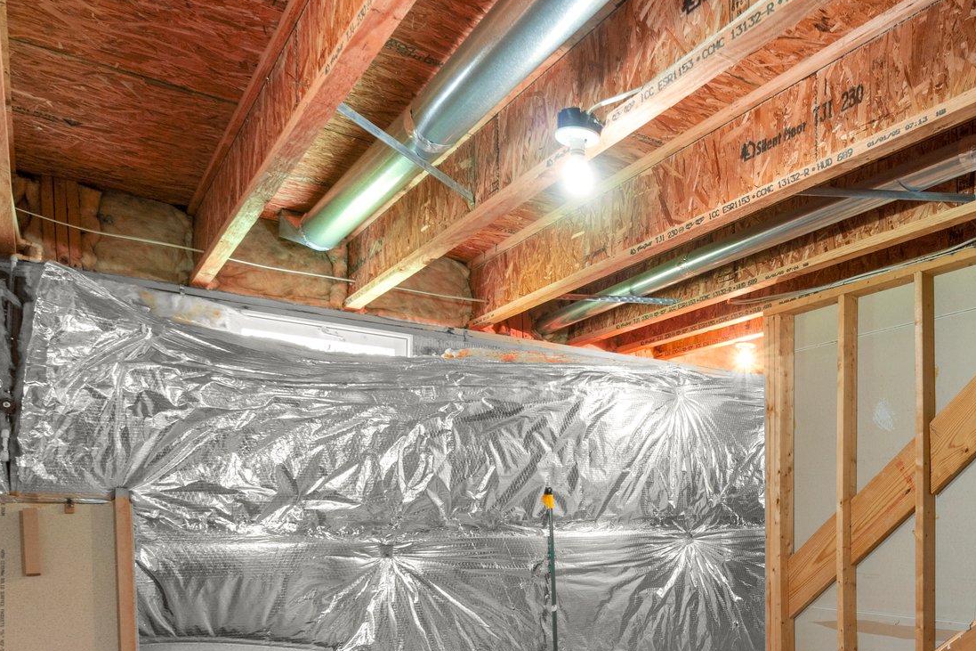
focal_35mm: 28
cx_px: 779
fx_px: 759
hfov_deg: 60.3
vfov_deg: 44.6
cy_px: 500
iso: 100
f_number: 8
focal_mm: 10
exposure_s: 1.6
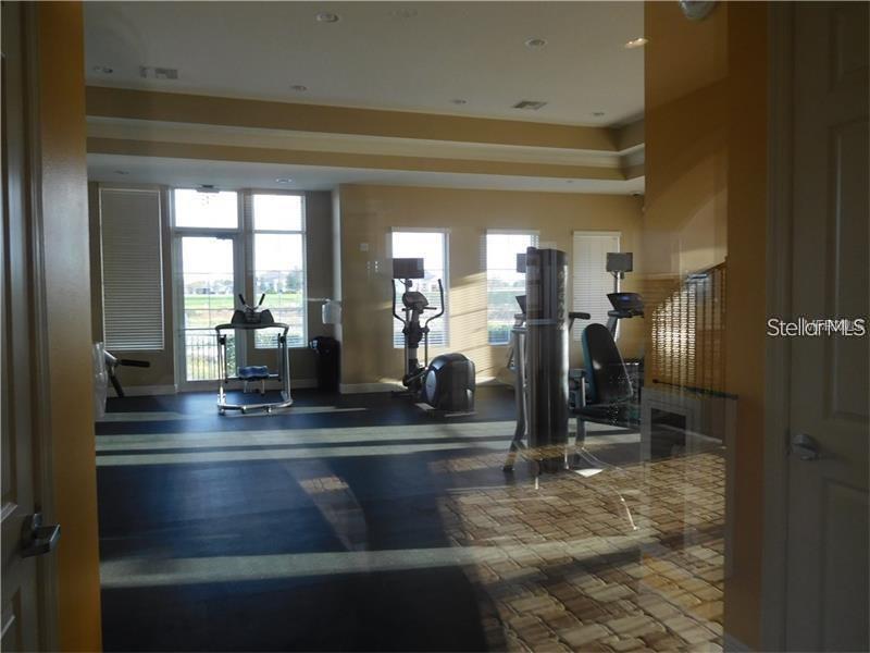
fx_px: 628
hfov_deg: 69.4
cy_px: 326
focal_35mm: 25
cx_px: 435
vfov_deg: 54.9
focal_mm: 4.5
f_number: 3.4
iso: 125
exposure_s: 1/50
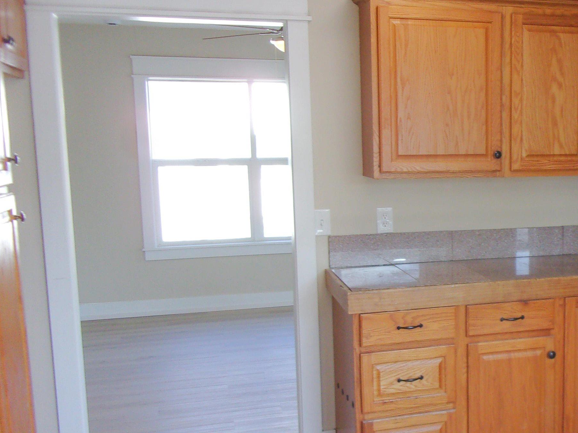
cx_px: 494
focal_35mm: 48
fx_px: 801
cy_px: 258
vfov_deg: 30.2
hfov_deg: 37.6
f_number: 3.9
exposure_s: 1/34
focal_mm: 5.1
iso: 81
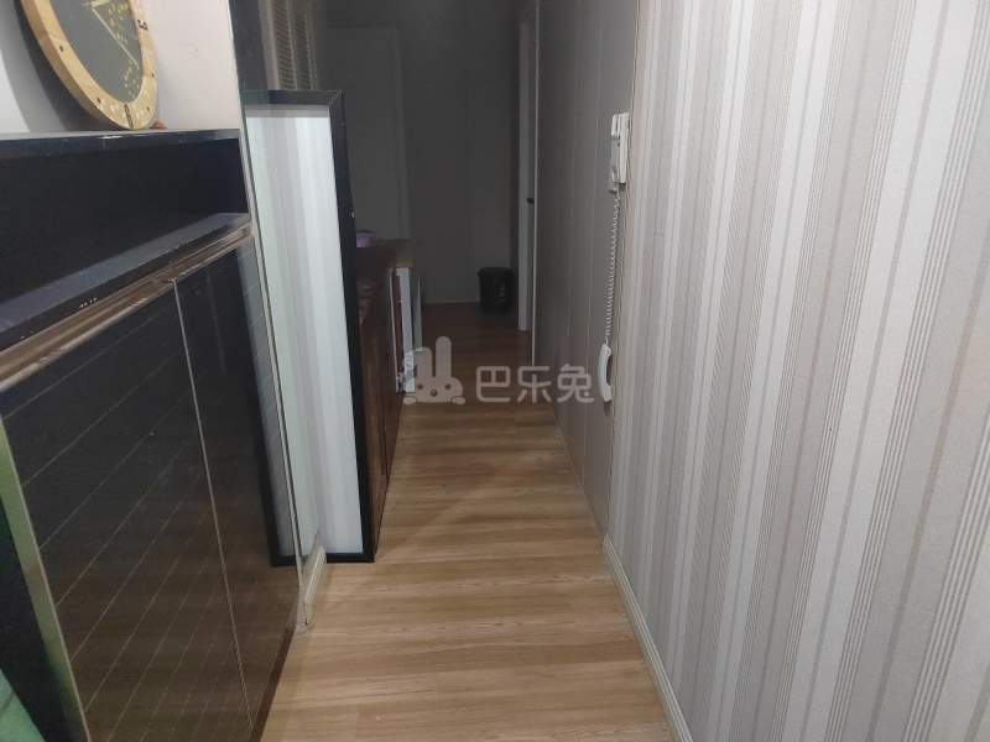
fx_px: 658
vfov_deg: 58.9
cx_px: 495
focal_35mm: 23
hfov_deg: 73.9
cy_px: 371
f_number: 1.9
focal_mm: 5.52
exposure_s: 1/50
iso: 4600
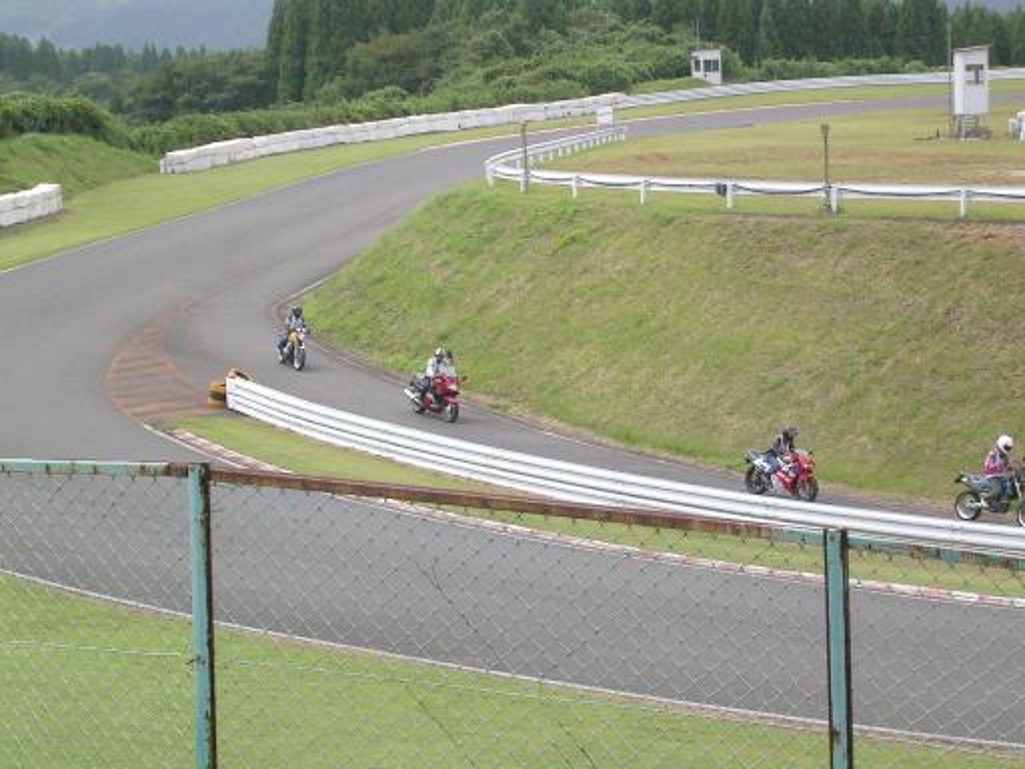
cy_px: 384
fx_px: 4797
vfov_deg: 9.2
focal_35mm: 162
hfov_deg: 12.2
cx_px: 512
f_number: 4.9
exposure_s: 1/403
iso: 84
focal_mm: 16.2
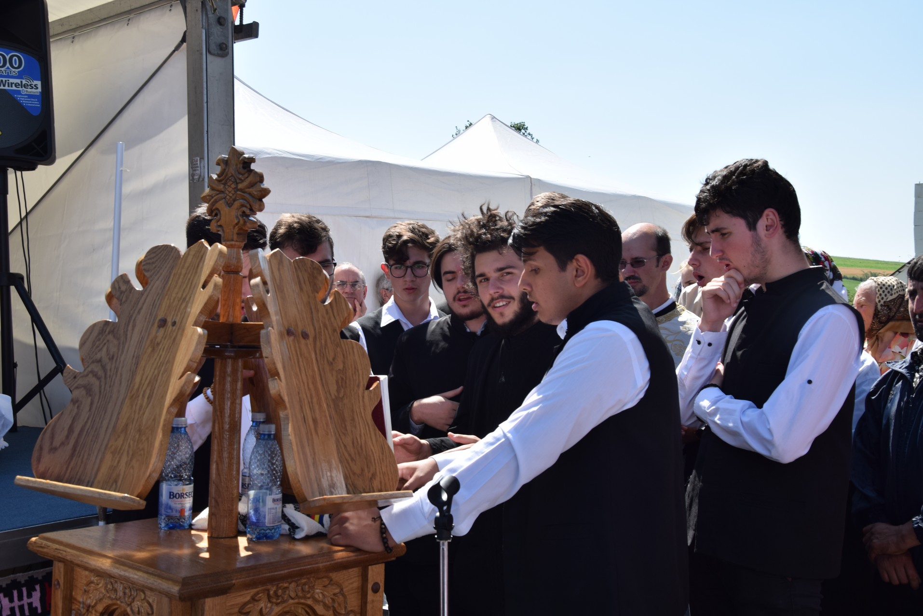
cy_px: 308
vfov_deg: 29.9
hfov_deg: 43.6
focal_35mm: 45
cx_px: 462
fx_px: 1154
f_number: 9
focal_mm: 30
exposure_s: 1/160
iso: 100
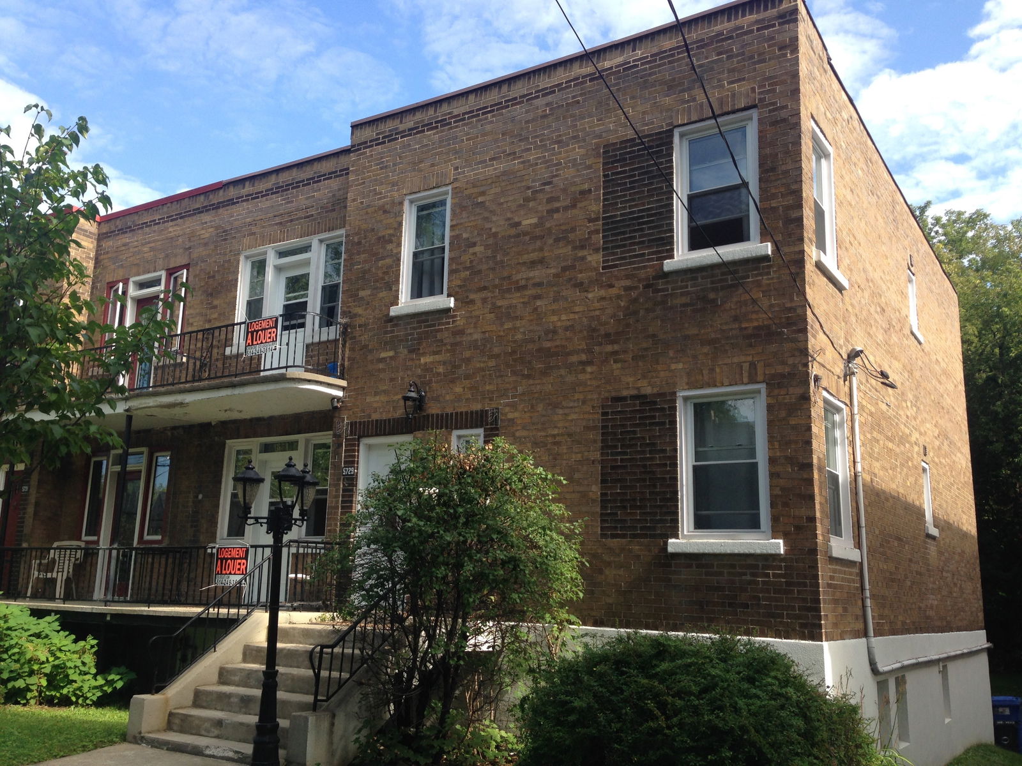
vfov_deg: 42.9
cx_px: 511
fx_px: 974
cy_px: 383
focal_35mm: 33
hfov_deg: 55.4
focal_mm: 4.12
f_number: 2.4
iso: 50
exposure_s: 1/516
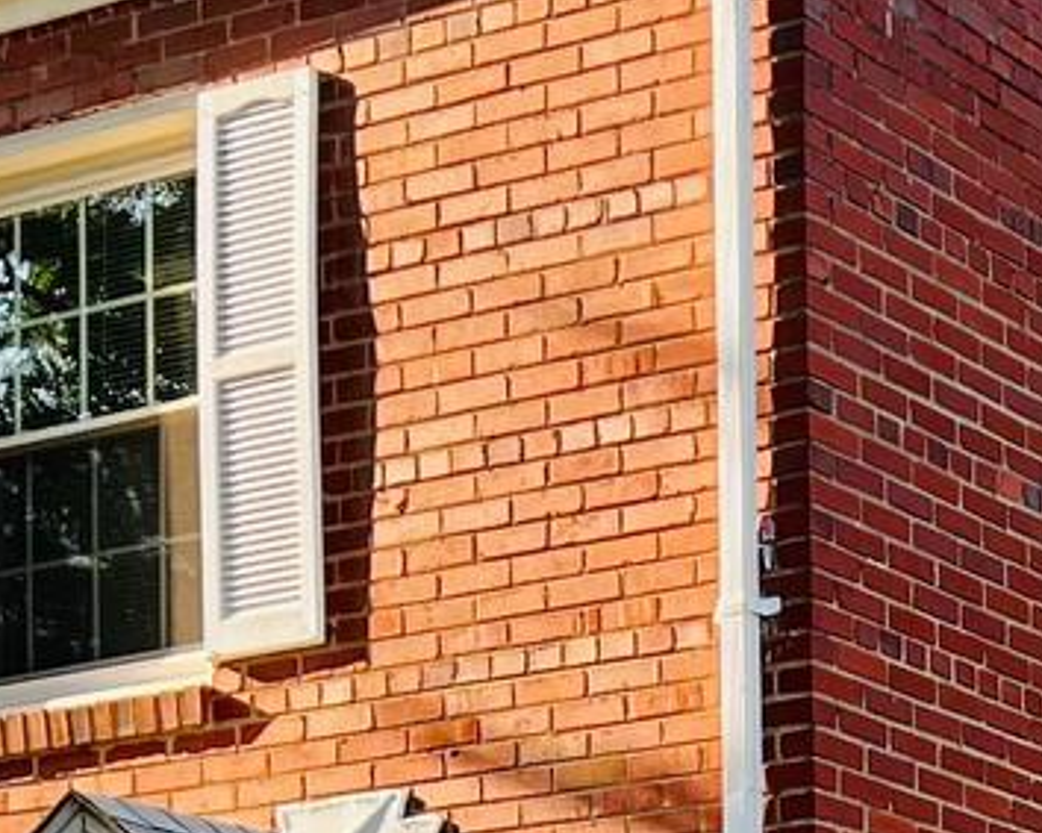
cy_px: 1710
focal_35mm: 147
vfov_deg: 9.7
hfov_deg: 12.8
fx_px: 4532
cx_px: 1295
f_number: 1.5
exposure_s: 1/436
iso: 50
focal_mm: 5.7
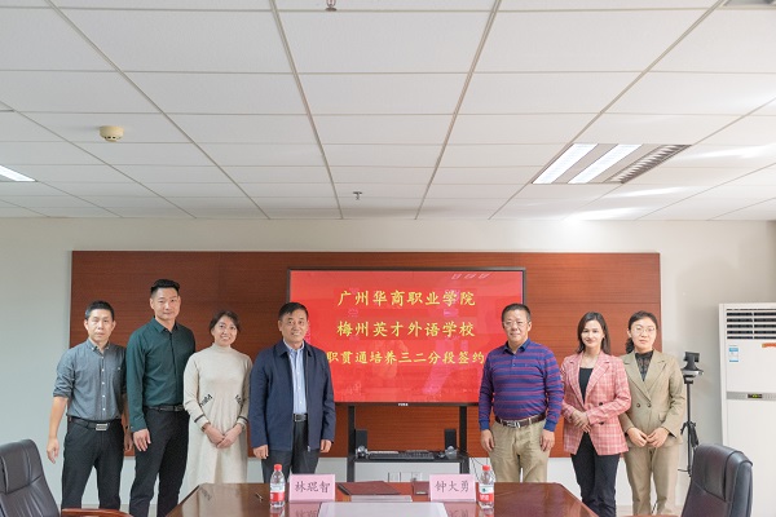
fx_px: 841
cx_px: 388
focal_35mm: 39
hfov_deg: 49.6
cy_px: 258
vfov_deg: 34.2
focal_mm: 26
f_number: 4.5
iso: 1000
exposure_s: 1/60
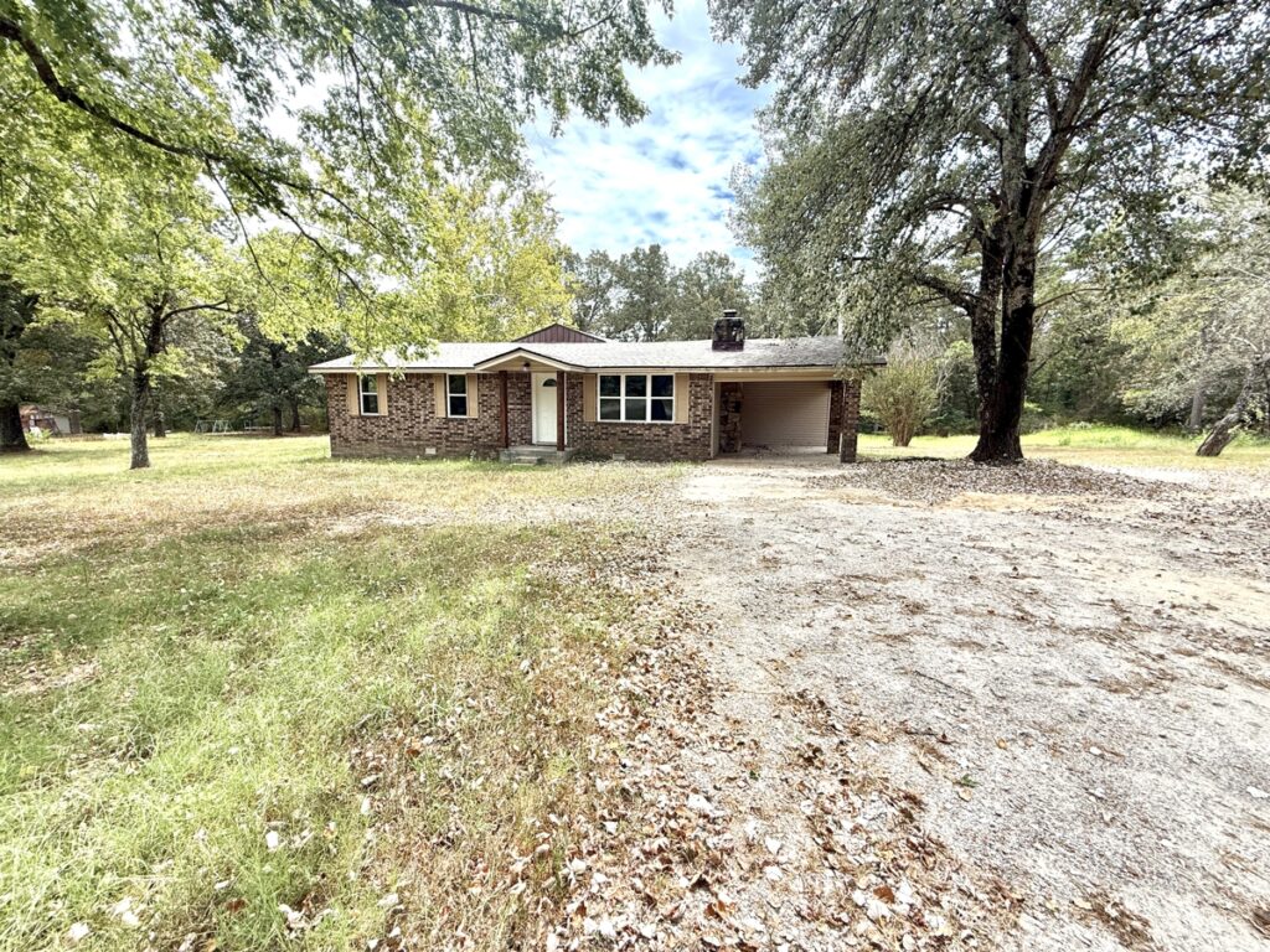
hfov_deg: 102.1
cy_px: 476
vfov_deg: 85.7
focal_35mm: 14
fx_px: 514
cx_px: 635
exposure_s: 1/770
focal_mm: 2.22
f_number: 2.2
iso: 50
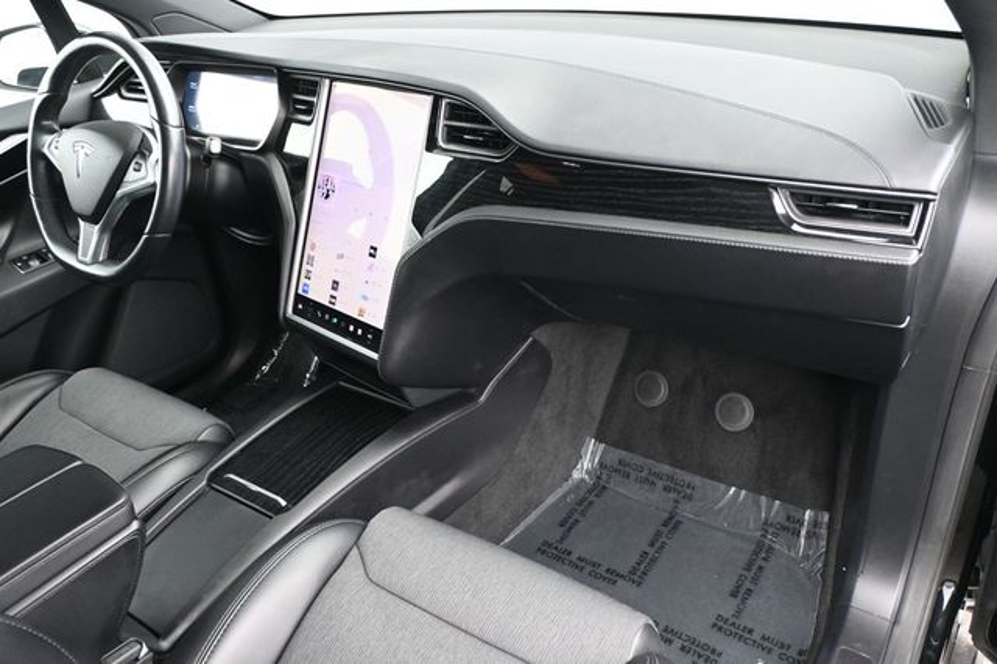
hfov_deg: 62.0
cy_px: 332
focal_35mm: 30
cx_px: 498
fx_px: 830
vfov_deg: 43.6
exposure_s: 1/125
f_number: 3.8
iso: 3200
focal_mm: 20
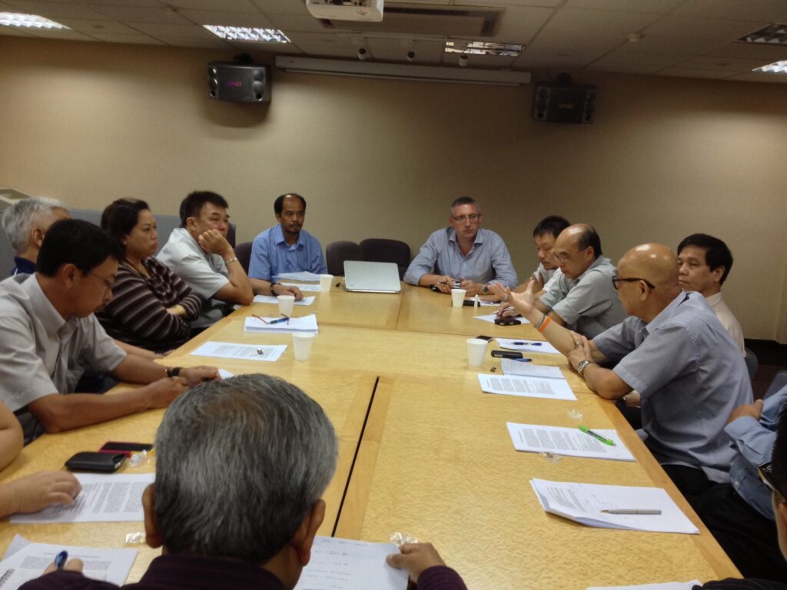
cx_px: 394
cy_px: 295
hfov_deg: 52.6
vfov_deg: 40.7
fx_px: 796
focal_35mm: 35
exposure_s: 1/20
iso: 100
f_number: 2.4
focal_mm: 4.28
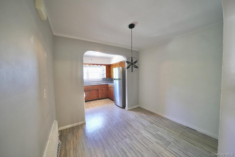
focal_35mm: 12
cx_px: 118
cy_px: 78
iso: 3200
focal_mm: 12
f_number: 4
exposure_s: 1/100
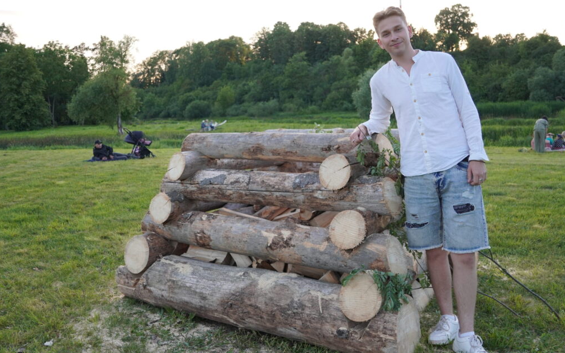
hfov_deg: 58.9
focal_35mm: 33
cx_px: 284
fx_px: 501
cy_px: 171
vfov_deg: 38.9
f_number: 4
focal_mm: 21
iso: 500
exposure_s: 1/160
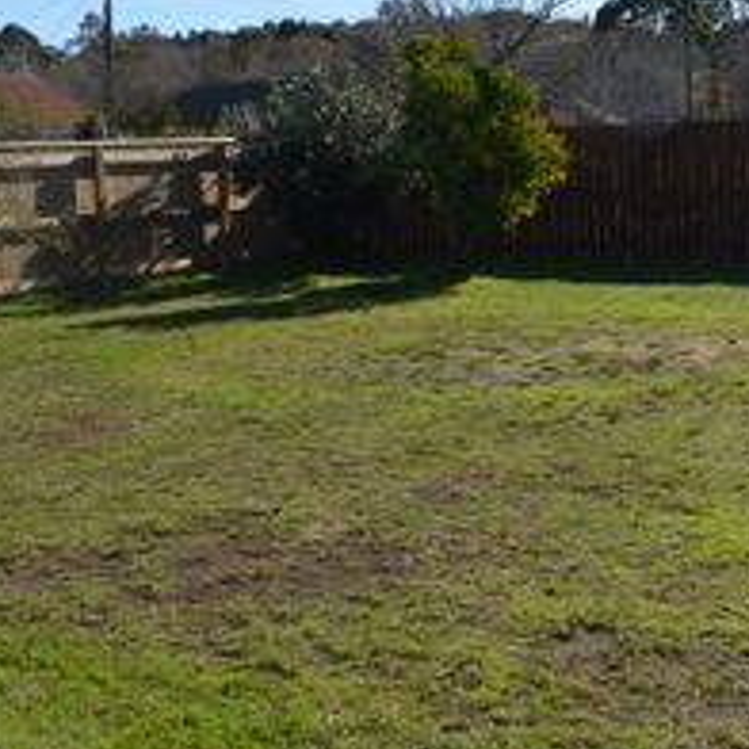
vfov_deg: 30.9
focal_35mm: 55
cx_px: 447
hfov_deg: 31.0
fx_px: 1346
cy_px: 273
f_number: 10
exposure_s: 1/200
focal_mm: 18
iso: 100
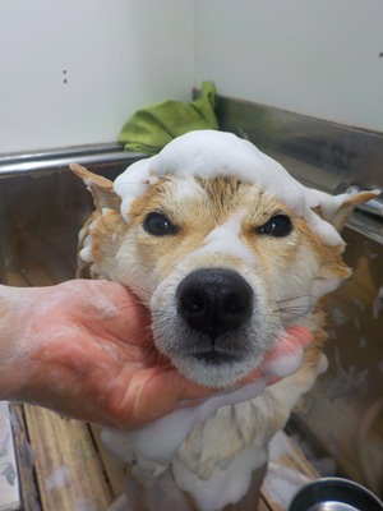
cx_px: 192
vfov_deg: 60.0
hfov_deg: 46.8
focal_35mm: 30
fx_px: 443
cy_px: 256
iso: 220
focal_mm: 4.1
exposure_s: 1/30
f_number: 3.3
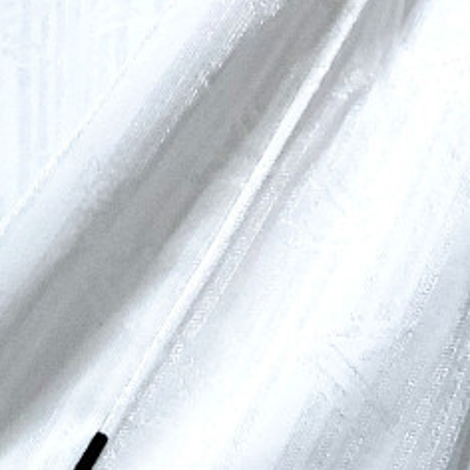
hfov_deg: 16.6
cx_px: 259
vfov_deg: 15.9
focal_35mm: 105
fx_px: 1613
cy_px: -94
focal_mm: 4.3
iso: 500
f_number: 1.5
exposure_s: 1/30
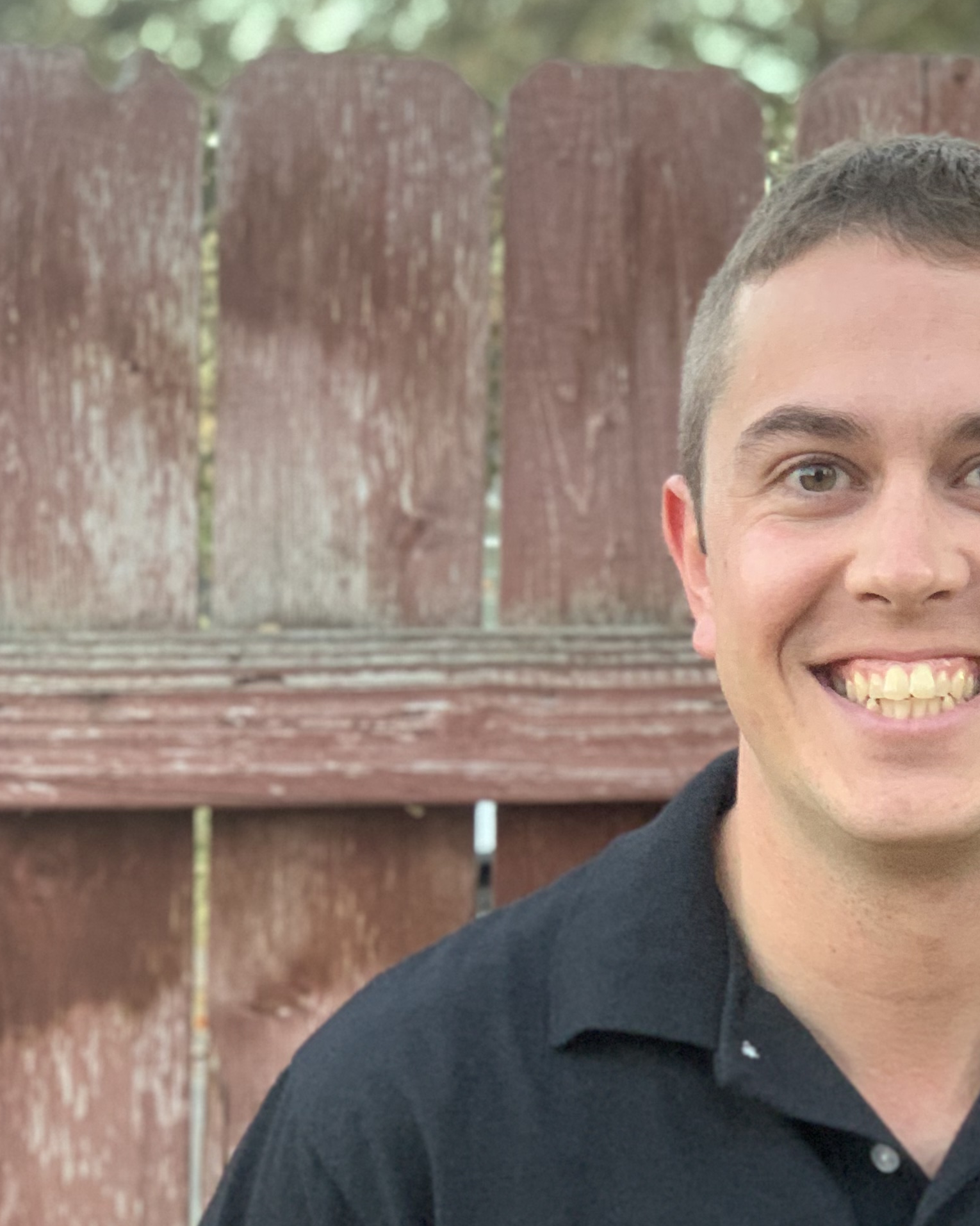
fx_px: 3880
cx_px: 882
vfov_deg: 17.8
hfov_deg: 14.3
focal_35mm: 107
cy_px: 961
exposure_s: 1/60
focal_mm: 6
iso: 160
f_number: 2.4
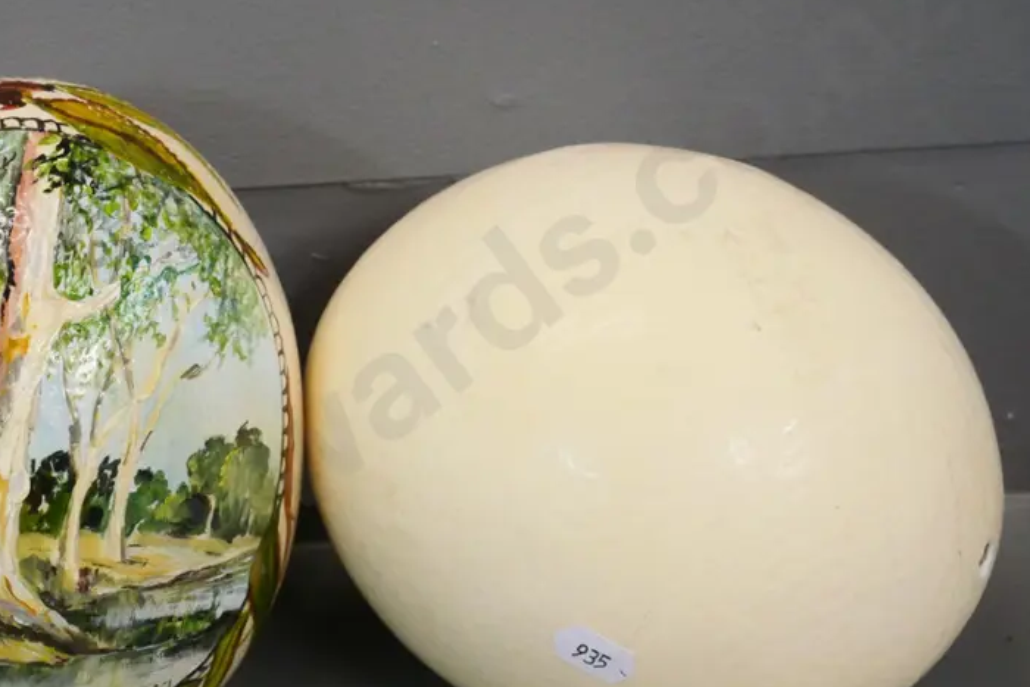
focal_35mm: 70
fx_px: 2003
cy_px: 434
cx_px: 338
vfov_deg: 19.4
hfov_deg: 28.6
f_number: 6.3
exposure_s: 1/125
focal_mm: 23
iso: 3200
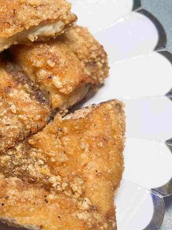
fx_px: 404
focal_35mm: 61
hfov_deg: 22.1
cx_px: -37
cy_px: 100
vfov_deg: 31.6
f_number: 1.5
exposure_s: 1/122
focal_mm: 5.7
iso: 50
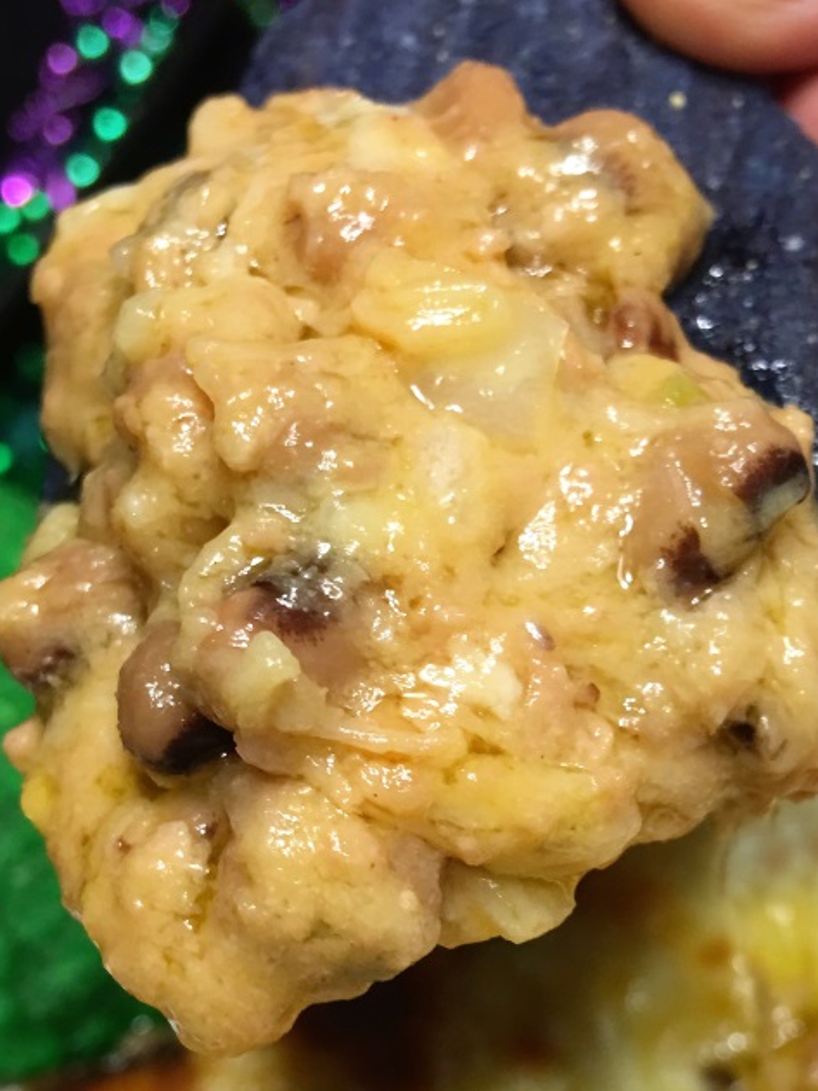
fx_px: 1544
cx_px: 491
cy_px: 715
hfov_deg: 29.6
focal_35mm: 49
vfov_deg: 38.5
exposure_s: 1/15
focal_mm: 4.15
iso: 40
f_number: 2.2
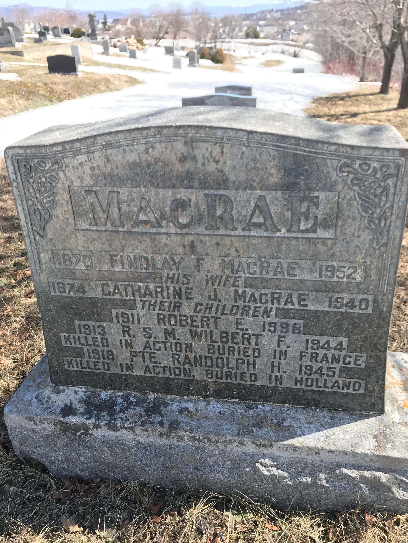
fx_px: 456
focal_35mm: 29
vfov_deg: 61.6
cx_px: 210
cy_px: 264
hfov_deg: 48.2
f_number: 1.8
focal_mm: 3.99
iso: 20
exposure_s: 1/742
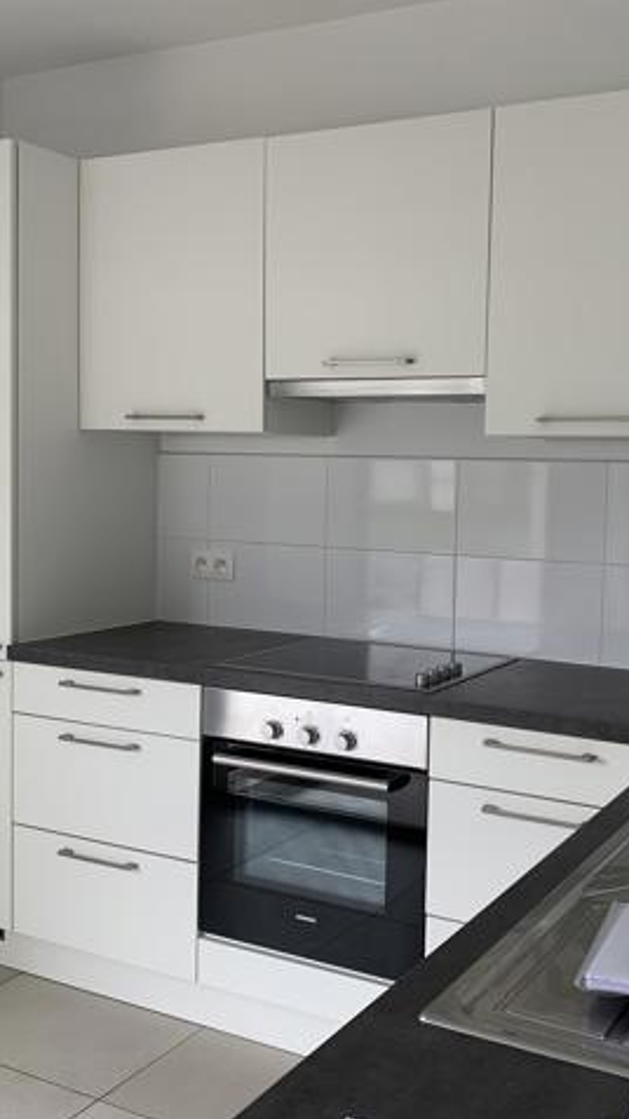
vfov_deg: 52.8
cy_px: 561
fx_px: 1128
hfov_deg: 31.0
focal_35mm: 38
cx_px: 413
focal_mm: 4.25
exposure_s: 1/121
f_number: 1.8
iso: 40
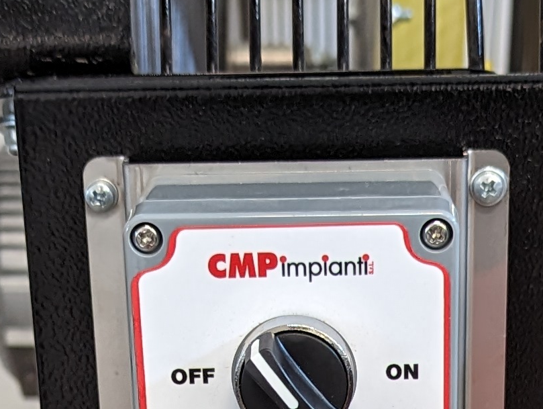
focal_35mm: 121
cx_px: 325
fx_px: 1901
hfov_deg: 16.2
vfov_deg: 11.5
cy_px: 703
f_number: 1.85
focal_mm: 6.81
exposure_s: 1/23.8
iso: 97
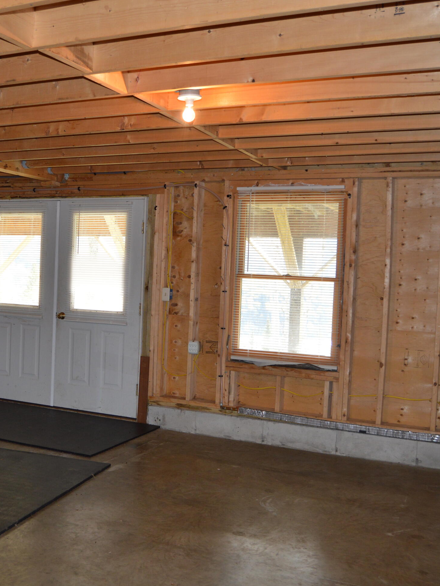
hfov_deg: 35.3
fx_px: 678
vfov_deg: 46.8
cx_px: 118
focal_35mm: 40
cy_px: 296
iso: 400
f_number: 4
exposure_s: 1/80
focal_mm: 18
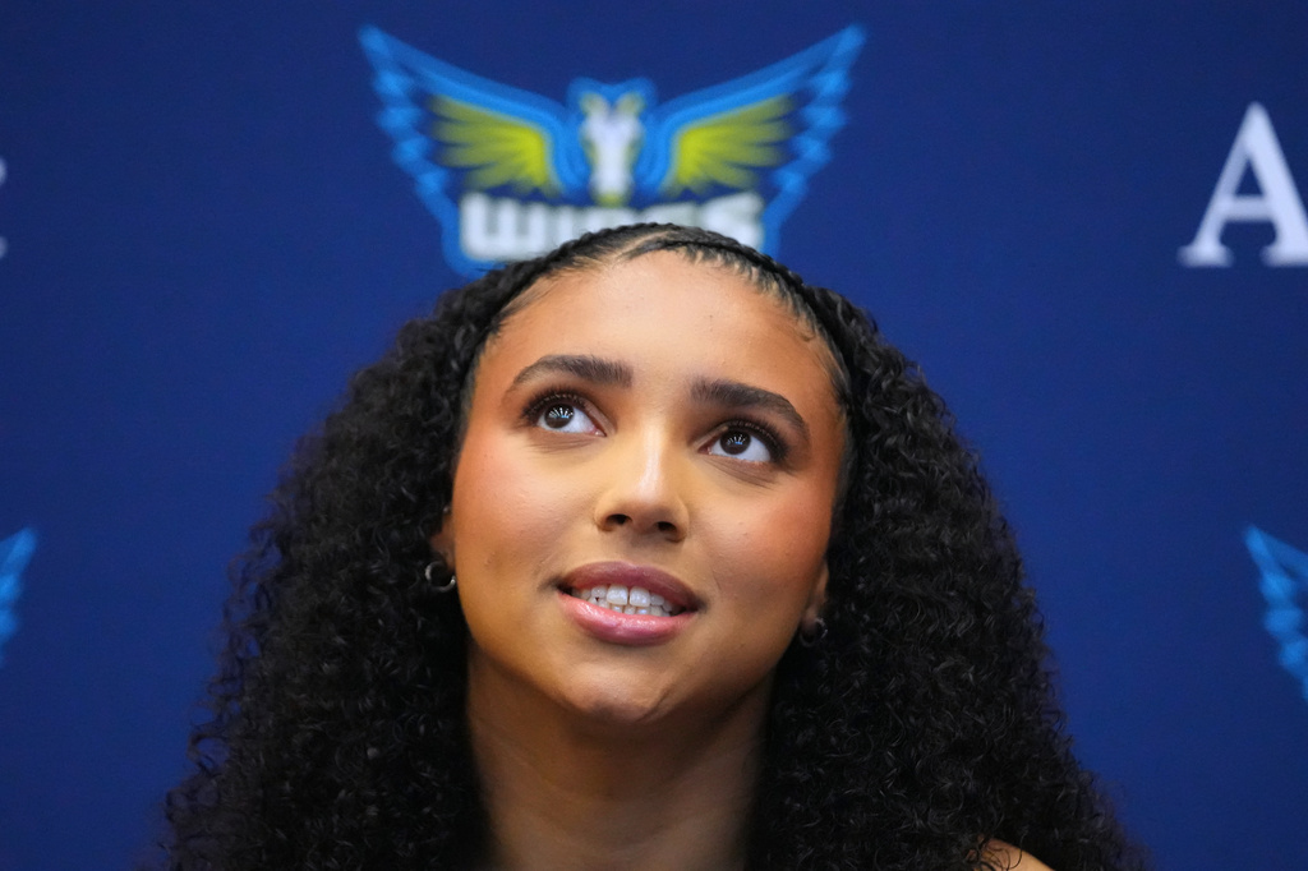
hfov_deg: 6.9
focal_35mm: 300
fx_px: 10896
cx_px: 654
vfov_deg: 4.6
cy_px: 436
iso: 10000
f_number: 2.8
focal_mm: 200
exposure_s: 1/1250
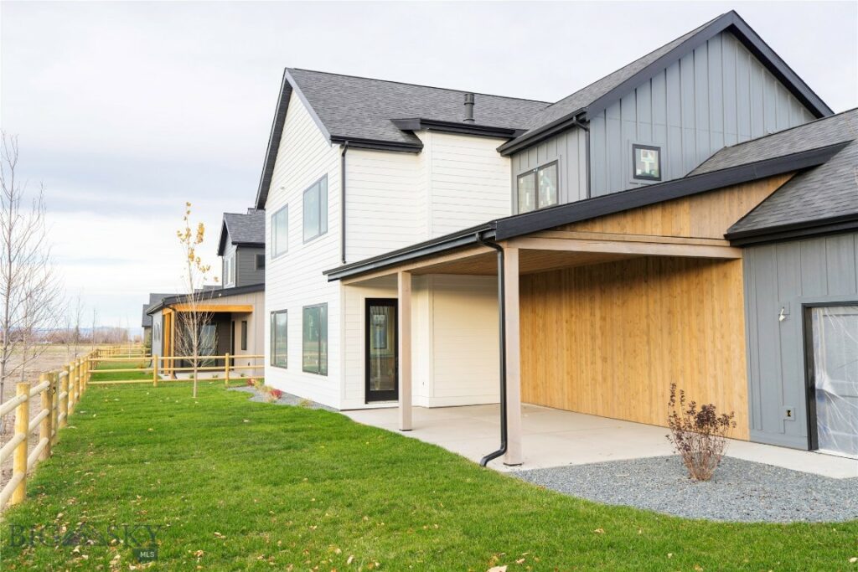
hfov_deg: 60.3
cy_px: 286
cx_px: 429
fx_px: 739
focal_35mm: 31
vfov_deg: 42.3
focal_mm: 31
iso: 640
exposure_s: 1/1000
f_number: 3.2
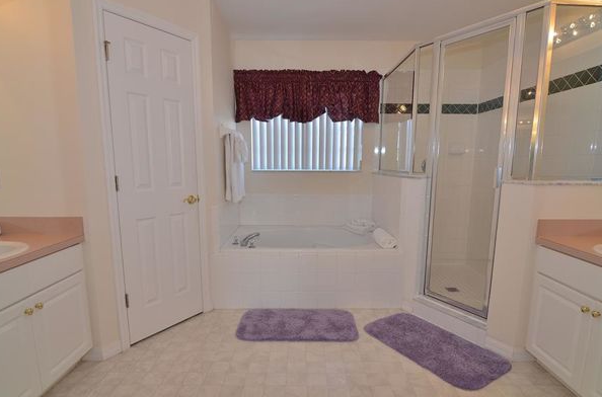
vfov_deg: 62.6
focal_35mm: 20
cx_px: 303
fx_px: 327
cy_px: 212
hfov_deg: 85.3
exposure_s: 1/60
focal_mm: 11
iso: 160
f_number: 4.5
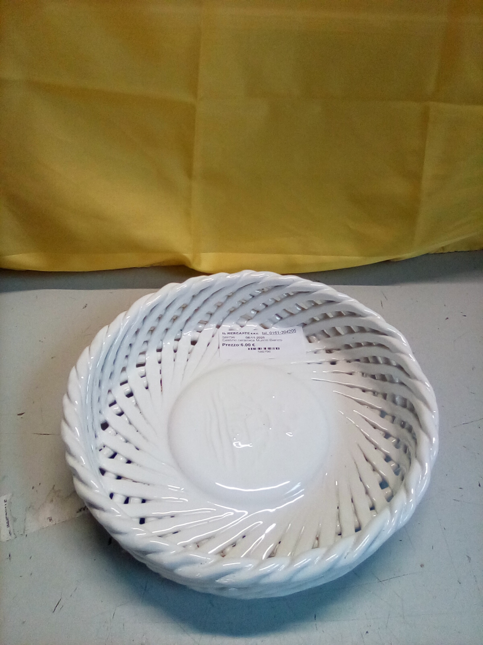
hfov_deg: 49.7
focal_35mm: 28
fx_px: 521
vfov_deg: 63.4
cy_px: 322
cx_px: 242
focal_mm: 2.27
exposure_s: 1/33.3
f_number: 2.2
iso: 93
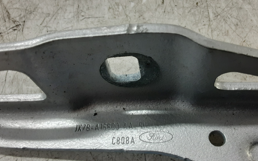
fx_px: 204
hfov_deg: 64.6
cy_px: 91
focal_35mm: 29
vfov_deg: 43.0
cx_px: 130
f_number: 1.9
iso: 125
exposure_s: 1/50
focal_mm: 2.91
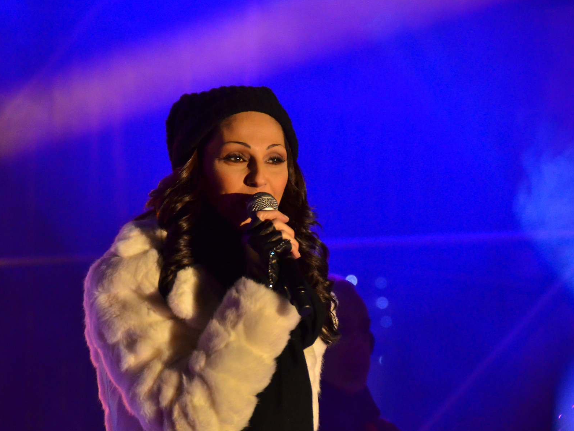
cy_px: 234
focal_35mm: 435
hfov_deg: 4.6
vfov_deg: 3.4
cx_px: 317
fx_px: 7213
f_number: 5.6
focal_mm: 200
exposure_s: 1/125
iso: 1600
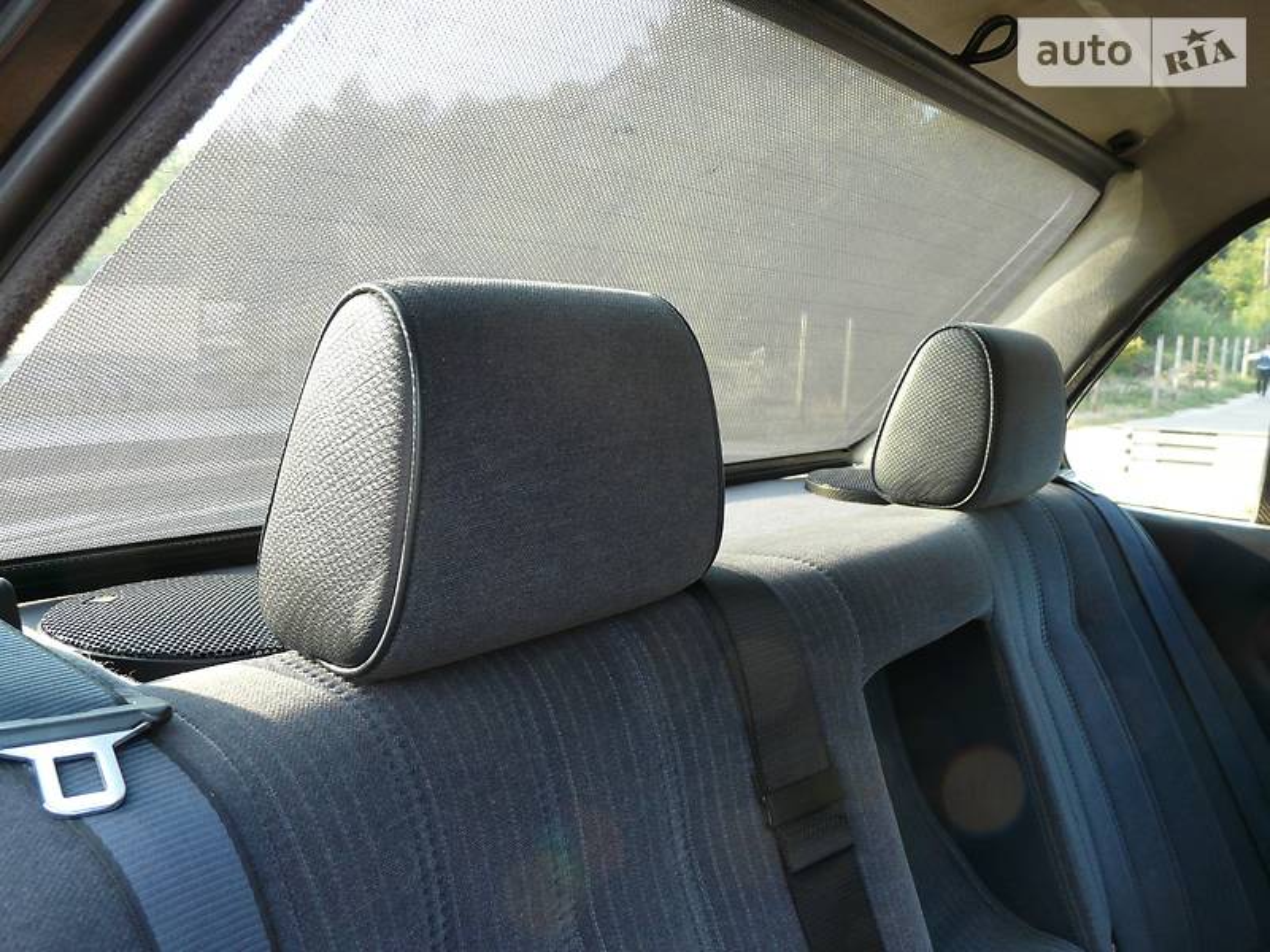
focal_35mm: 28
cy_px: 476
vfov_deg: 49.7
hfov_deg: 63.4
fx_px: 1027
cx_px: 635
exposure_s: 1/80
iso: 100
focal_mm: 4.6
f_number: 2.8
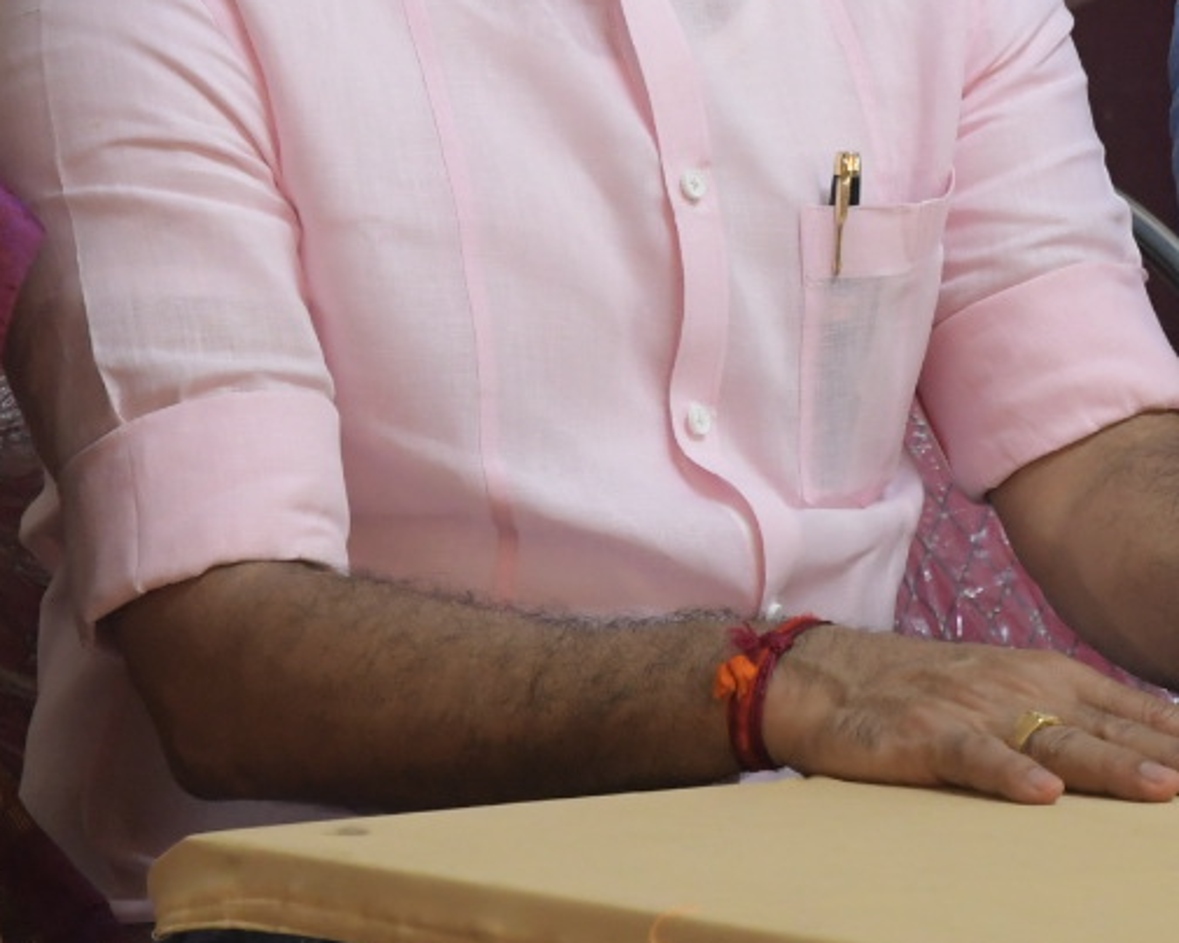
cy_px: -152
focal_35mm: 262
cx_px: 1688
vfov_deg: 5.9
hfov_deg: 7.3
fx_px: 9142
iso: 1600
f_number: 5.6
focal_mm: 58
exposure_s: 1/60
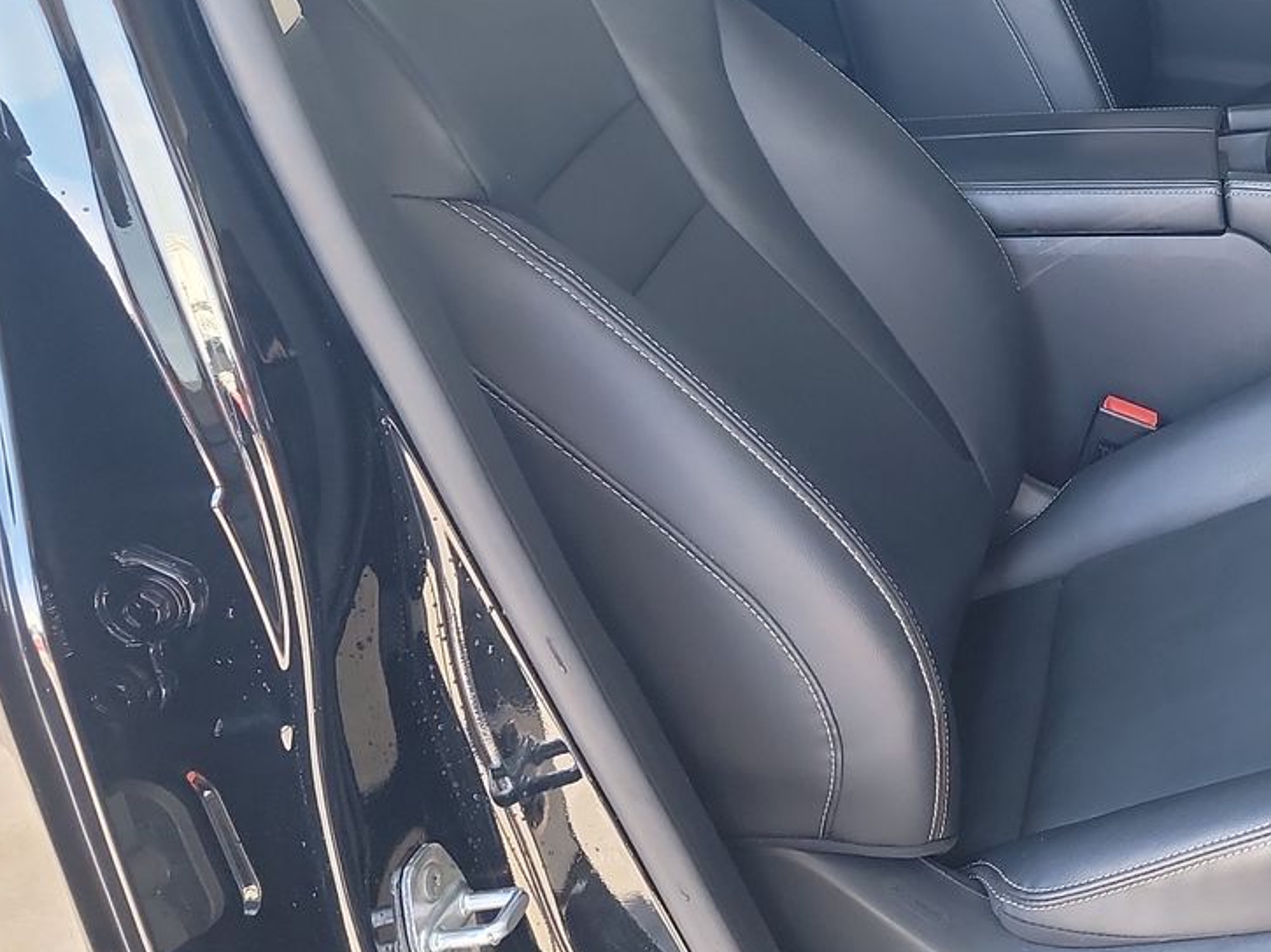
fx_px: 1945
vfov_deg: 27.0
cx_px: 1275
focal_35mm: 53
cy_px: 198
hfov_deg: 33.1
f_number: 1.8
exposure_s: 1/59
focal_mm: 6.7
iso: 371
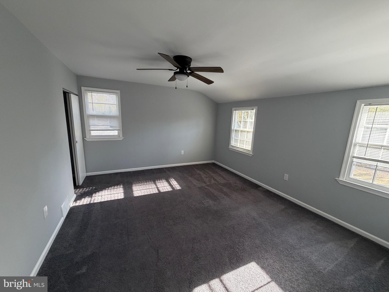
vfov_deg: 85.7
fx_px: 157
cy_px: 146
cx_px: 194
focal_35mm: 14
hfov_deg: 102.1
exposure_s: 1/121
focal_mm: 2.22
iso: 200
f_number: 2.2
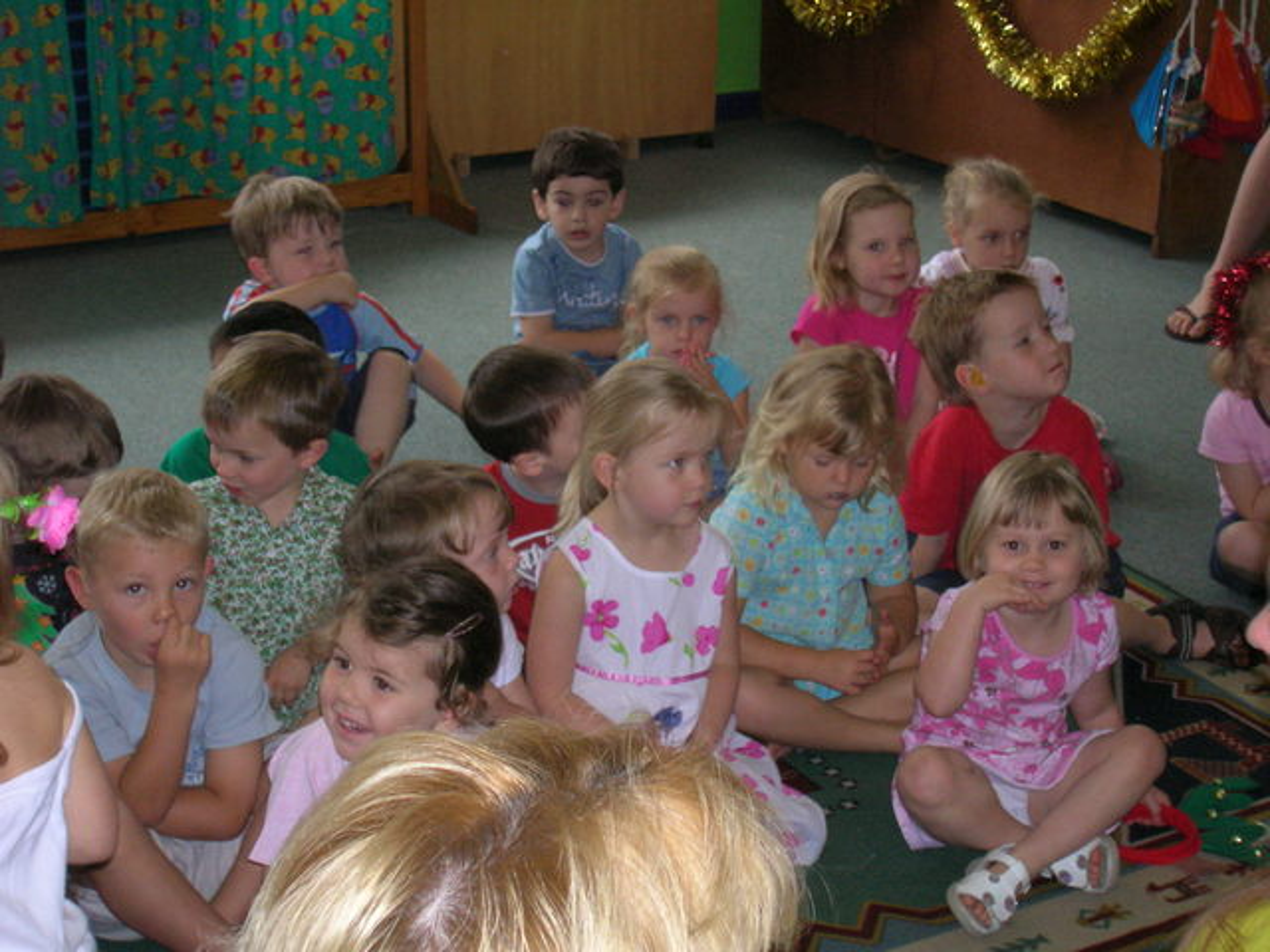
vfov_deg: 23.3
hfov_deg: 30.7
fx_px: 2311
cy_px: 476
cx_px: 635
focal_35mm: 63
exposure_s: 1/60.1
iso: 174
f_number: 3.6
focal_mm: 10.4
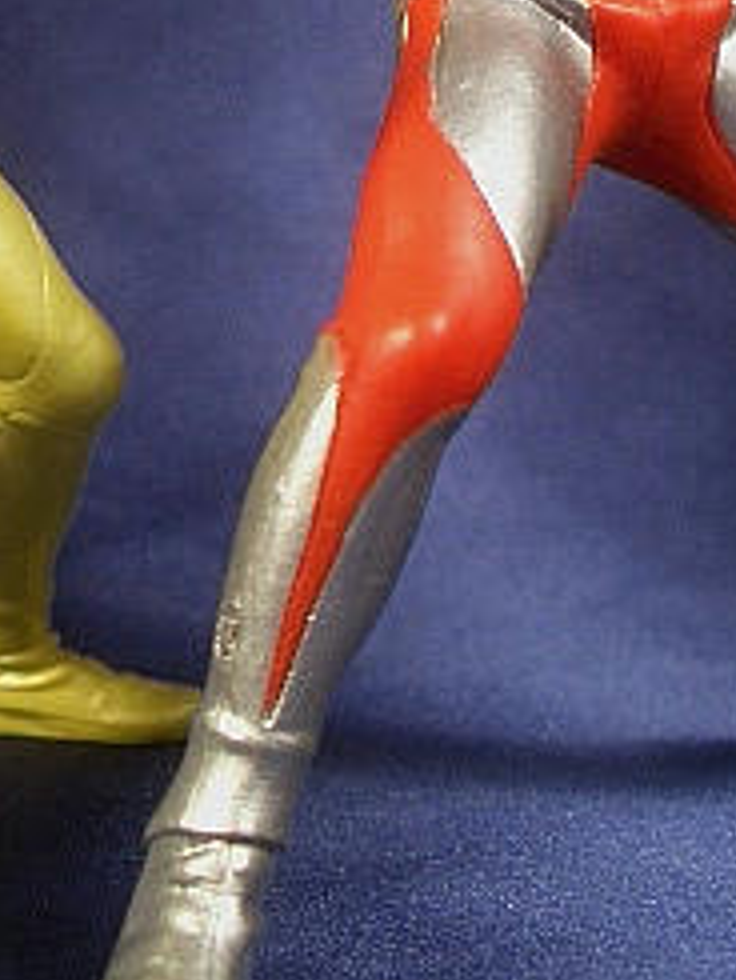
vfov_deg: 18.0
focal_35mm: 107
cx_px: 152
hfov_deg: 13.8
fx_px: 3031
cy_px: 52
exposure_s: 1/50
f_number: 2.8
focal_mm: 6.8
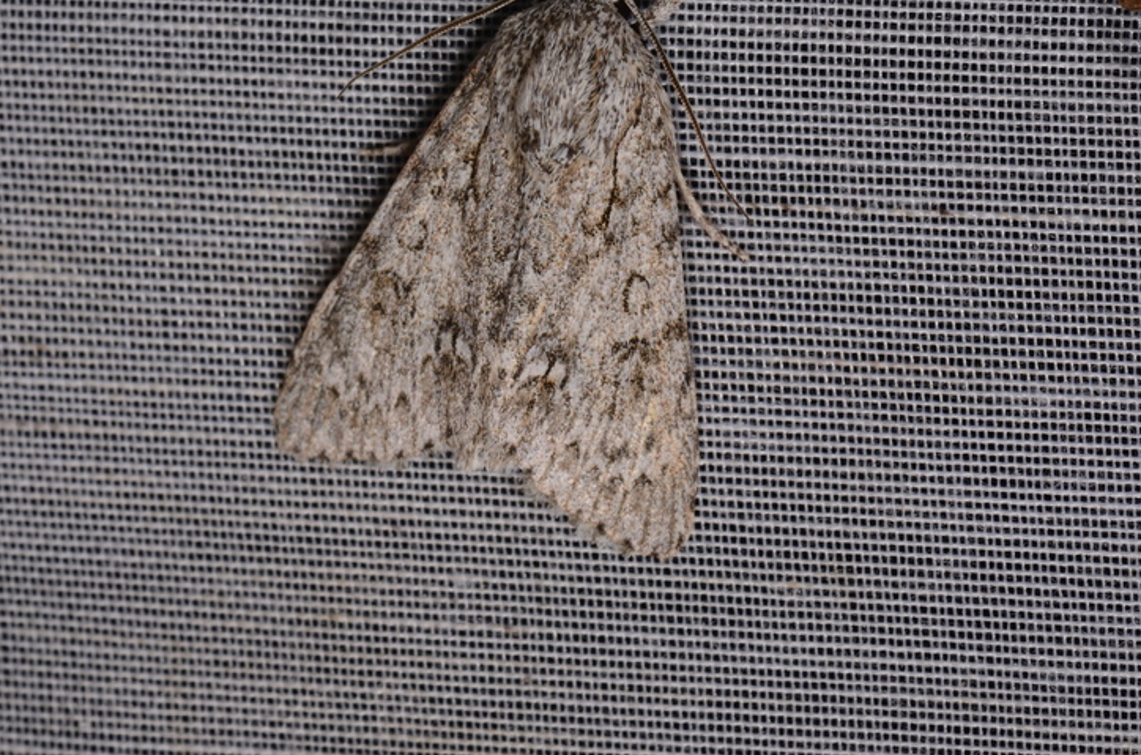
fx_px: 4412
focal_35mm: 140
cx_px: 553
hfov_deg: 14.7
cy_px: 344
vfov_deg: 9.8
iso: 100
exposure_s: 1/60
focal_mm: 85
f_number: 22
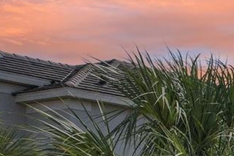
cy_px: 277
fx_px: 715
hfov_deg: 15.9
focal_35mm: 110
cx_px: 415
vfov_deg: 11.6
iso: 100
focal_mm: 8.38
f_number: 2.8
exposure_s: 1/2000
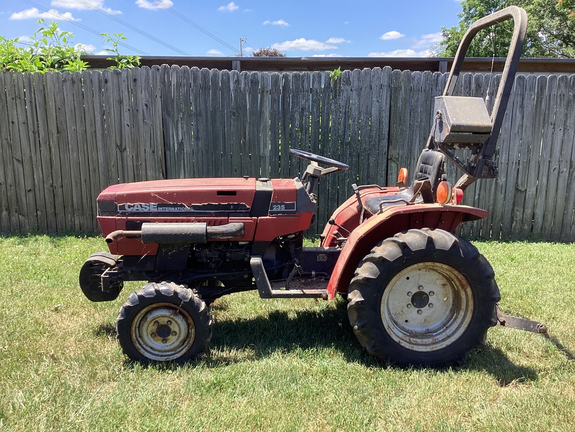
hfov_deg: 58.3
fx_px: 515
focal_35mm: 31
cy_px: 216
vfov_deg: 45.4
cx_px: 288
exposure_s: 1/326
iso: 25
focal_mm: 3.3
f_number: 2.4
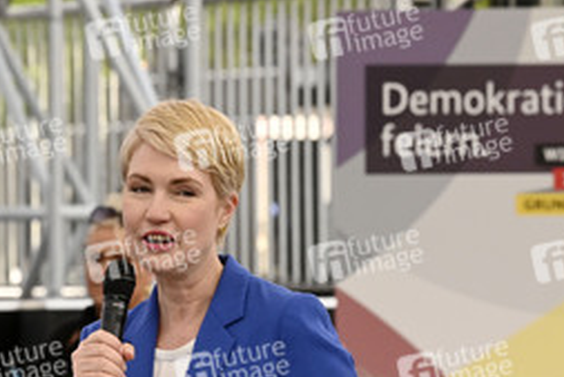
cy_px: 312
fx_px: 5580
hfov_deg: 5.8
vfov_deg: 3.9
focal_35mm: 356
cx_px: 173
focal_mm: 200
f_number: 9
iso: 2000
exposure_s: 1/1600
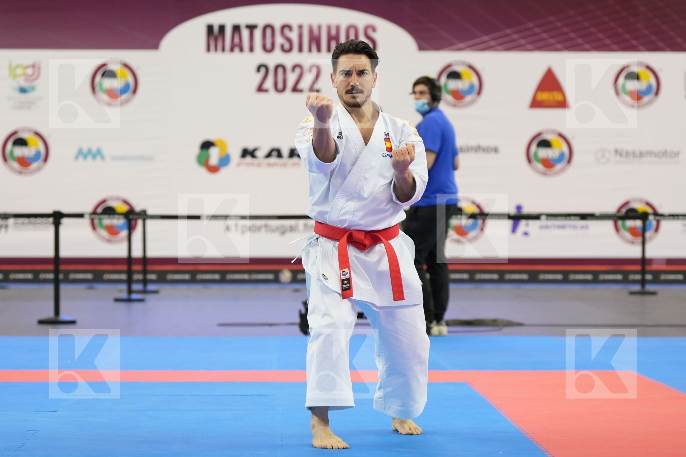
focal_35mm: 135
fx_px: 2572
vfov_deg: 10.2
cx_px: 343
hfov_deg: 15.2
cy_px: 228
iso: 1600
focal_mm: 90
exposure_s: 1/500
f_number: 2.8
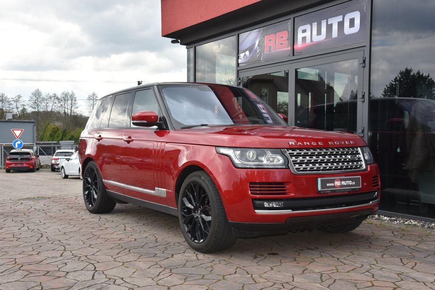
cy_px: 145
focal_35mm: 40
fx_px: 484
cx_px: 218
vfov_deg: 33.4
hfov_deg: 48.4
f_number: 10
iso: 500
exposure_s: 1/200
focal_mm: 40
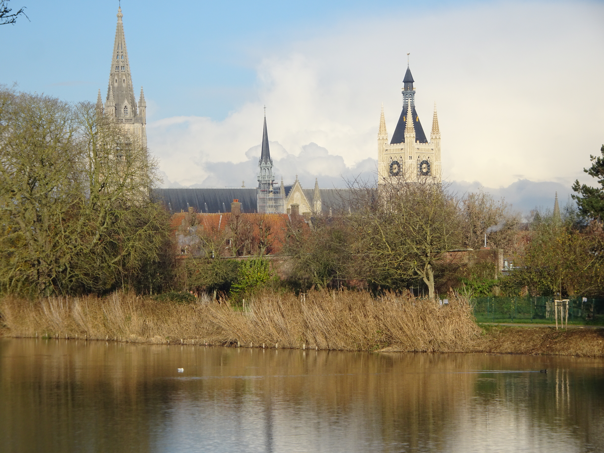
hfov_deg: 14.6
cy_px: 226
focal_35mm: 135
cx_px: 302
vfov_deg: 11.0
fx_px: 2356
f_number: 5.6
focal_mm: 23.11
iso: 80
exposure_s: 1/400
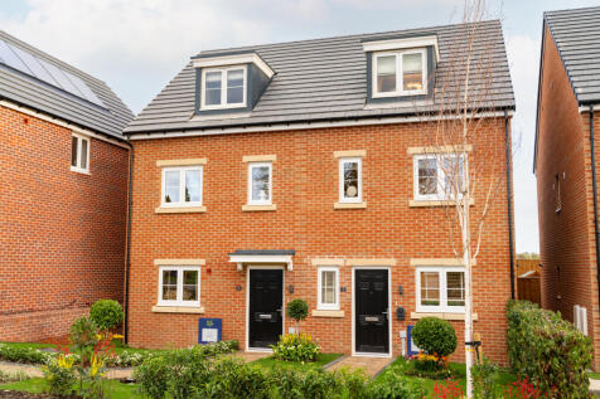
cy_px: 200
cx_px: 300
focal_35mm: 34
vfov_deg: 38.9
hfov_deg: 55.8
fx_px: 566
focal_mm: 34
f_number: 5
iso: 250
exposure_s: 1/100
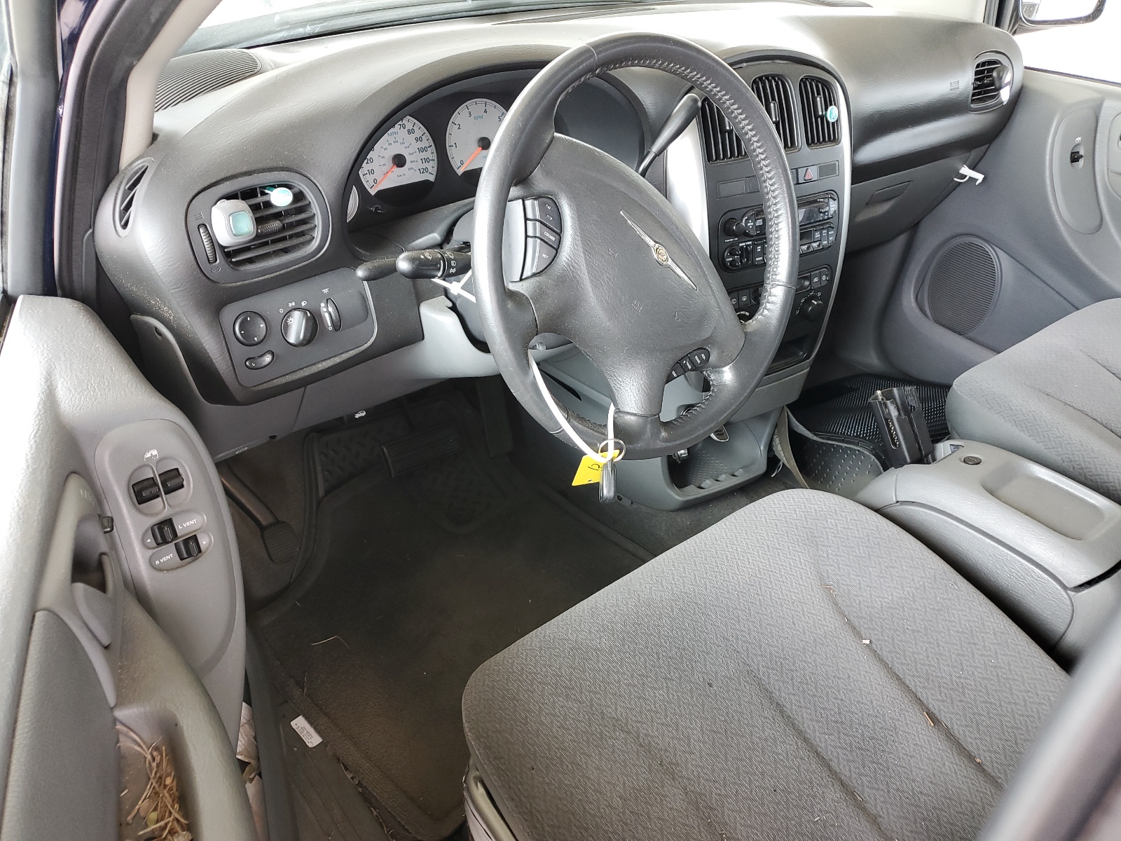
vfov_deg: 53.1
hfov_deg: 67.3
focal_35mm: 26
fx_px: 842
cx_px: 560
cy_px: 420
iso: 70
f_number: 1.5
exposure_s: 1/60.2
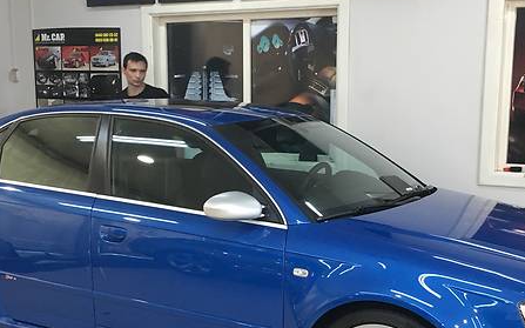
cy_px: 229
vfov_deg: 23.4
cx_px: 261
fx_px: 787
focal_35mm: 55
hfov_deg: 36.9
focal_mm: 4.2
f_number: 2.2
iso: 50
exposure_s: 1/33
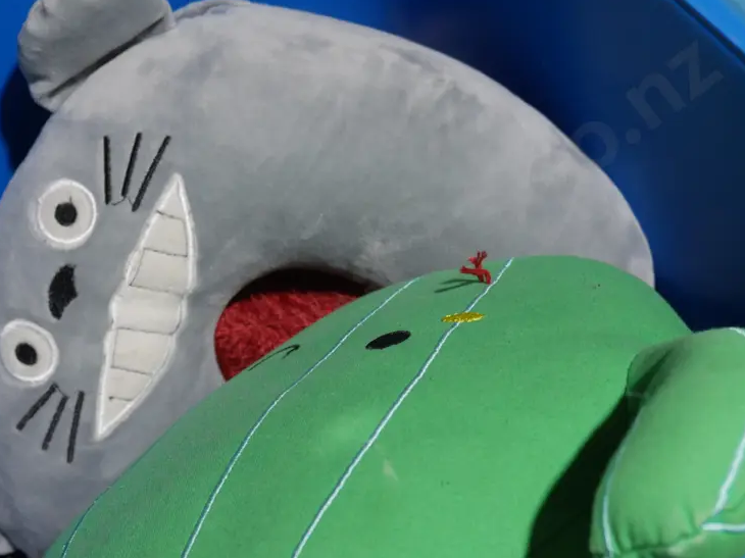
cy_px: 372
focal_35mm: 73
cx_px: 291
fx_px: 1571
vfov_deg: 20.1
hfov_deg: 26.6
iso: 400
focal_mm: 26
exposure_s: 1/60
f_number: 5.3
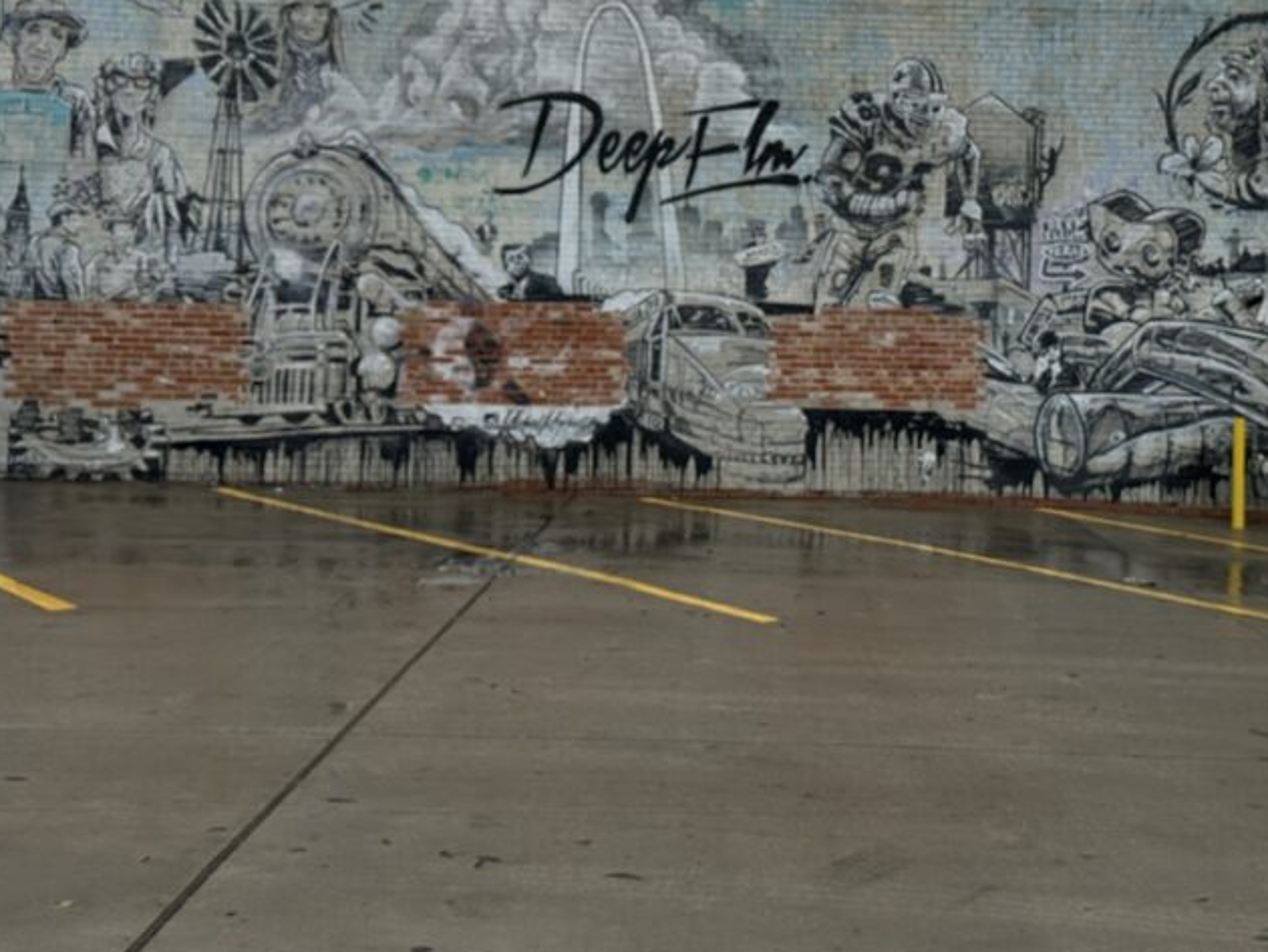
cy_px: 288
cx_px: 861
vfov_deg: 36.3
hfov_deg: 47.0
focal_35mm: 39
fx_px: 1429
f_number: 1.78
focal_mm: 6.86
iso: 80
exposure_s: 1/3247
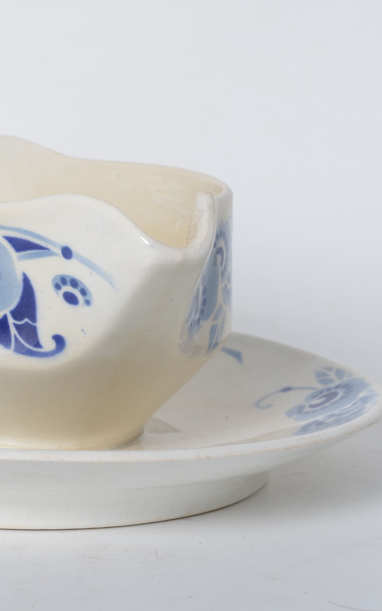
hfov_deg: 11.2
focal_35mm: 116
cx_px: 44
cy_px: 307
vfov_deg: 18.0
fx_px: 1933
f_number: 11
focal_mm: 50
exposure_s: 1/125
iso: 100
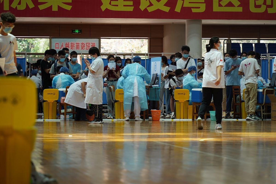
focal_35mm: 171
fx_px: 1311
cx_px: 138
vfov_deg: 8.0
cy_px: 92
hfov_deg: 12.0
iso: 400
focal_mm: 171
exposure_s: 1/60
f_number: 5.6
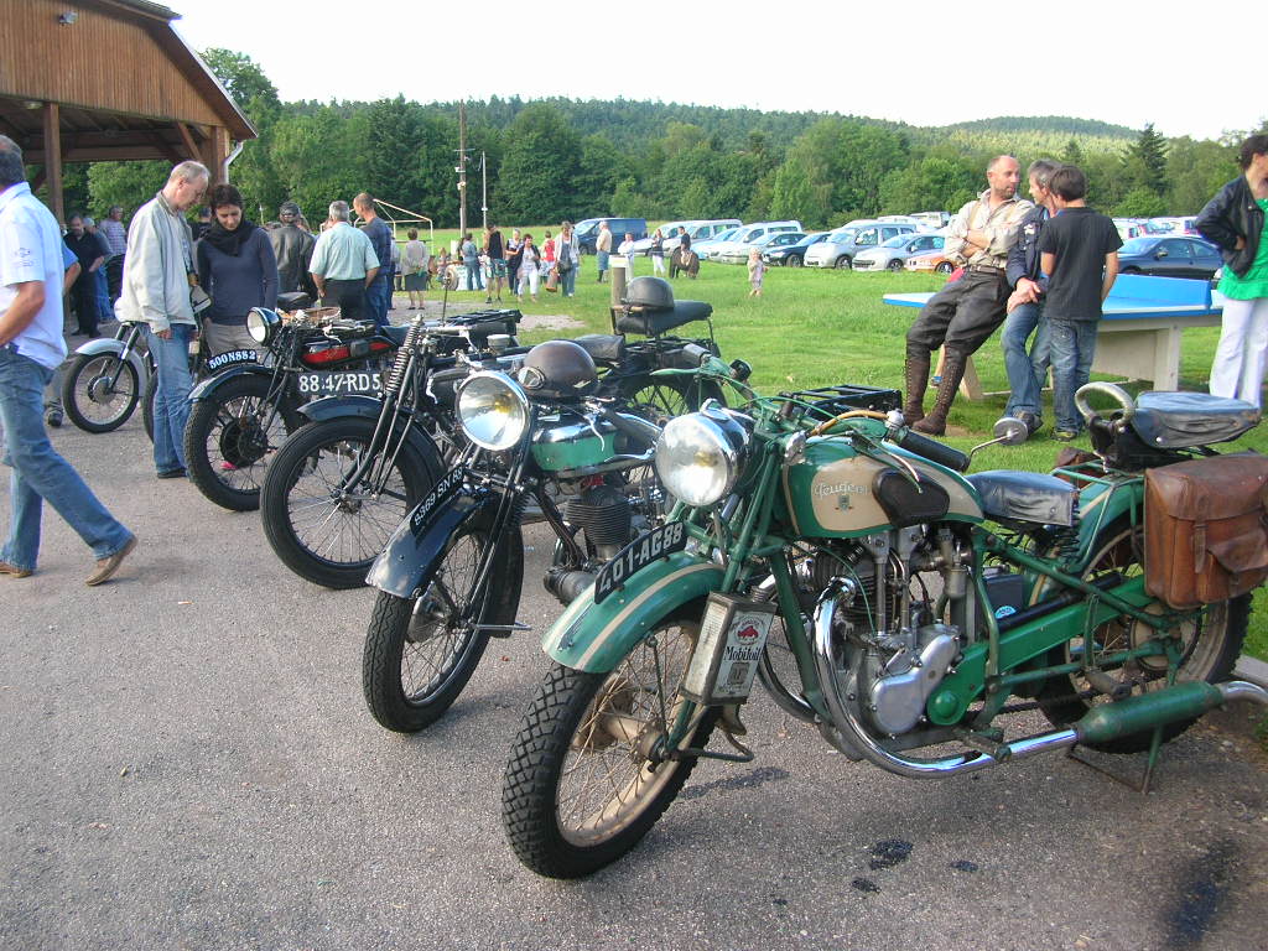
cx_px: 634
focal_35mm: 35
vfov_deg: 40.7
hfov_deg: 52.6
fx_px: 1282
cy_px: 476
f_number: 2.8
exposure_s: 1/109
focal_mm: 5.8
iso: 50
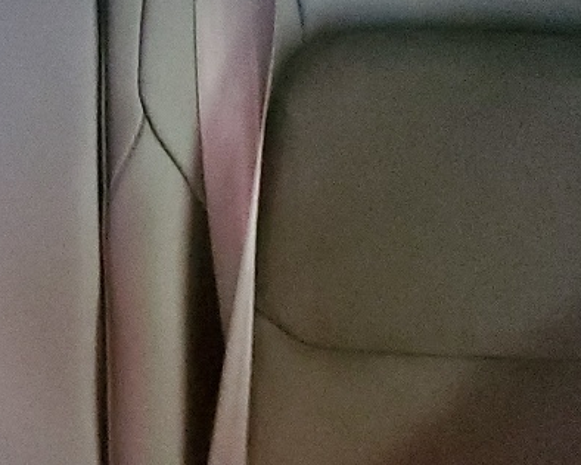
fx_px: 1771
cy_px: 241
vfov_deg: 14.9
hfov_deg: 17.5
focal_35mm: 103
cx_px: -173
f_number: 1.5
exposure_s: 1/15
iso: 1029
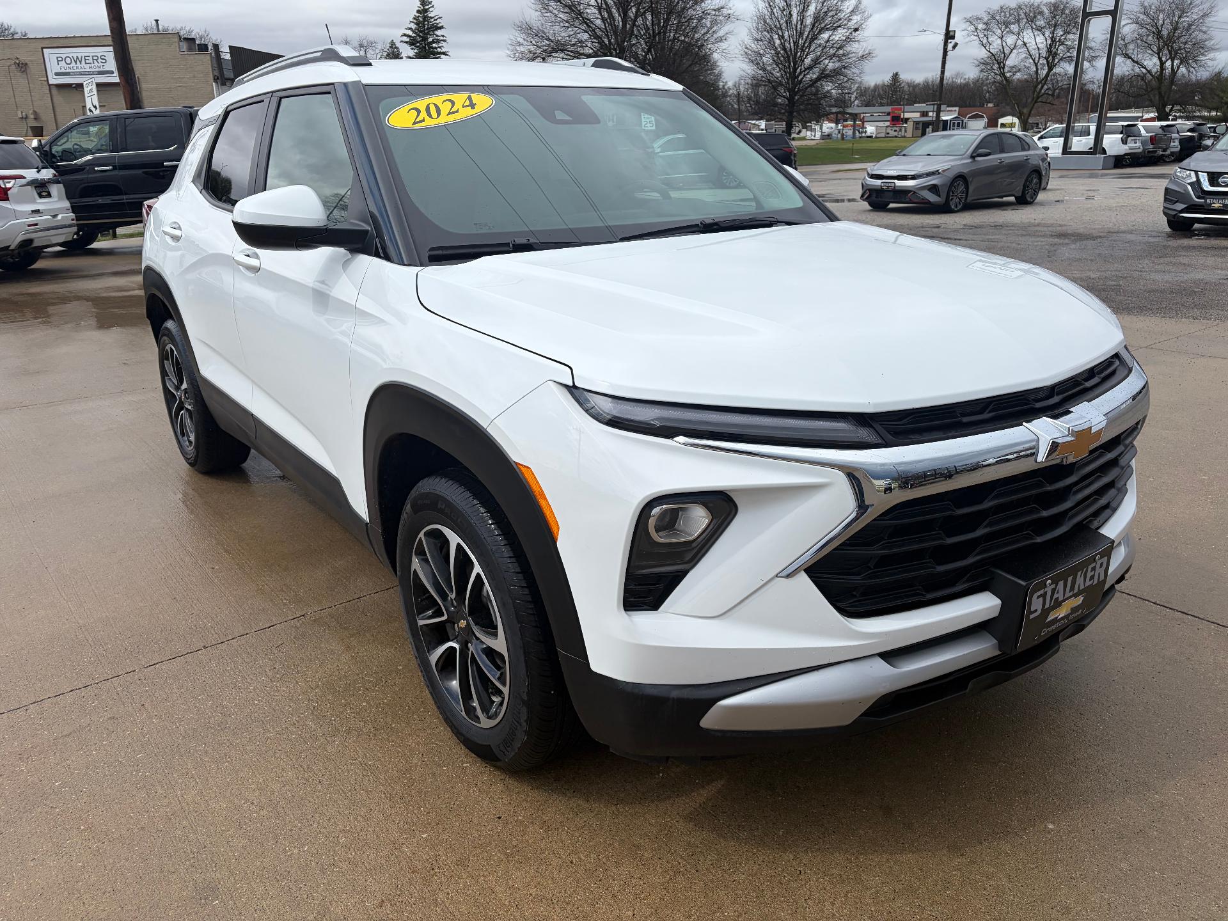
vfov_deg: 53.1
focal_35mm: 26
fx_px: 922
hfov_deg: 67.3
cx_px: 614
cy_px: 460
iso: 50
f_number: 1.6
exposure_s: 1/4950
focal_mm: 5.96
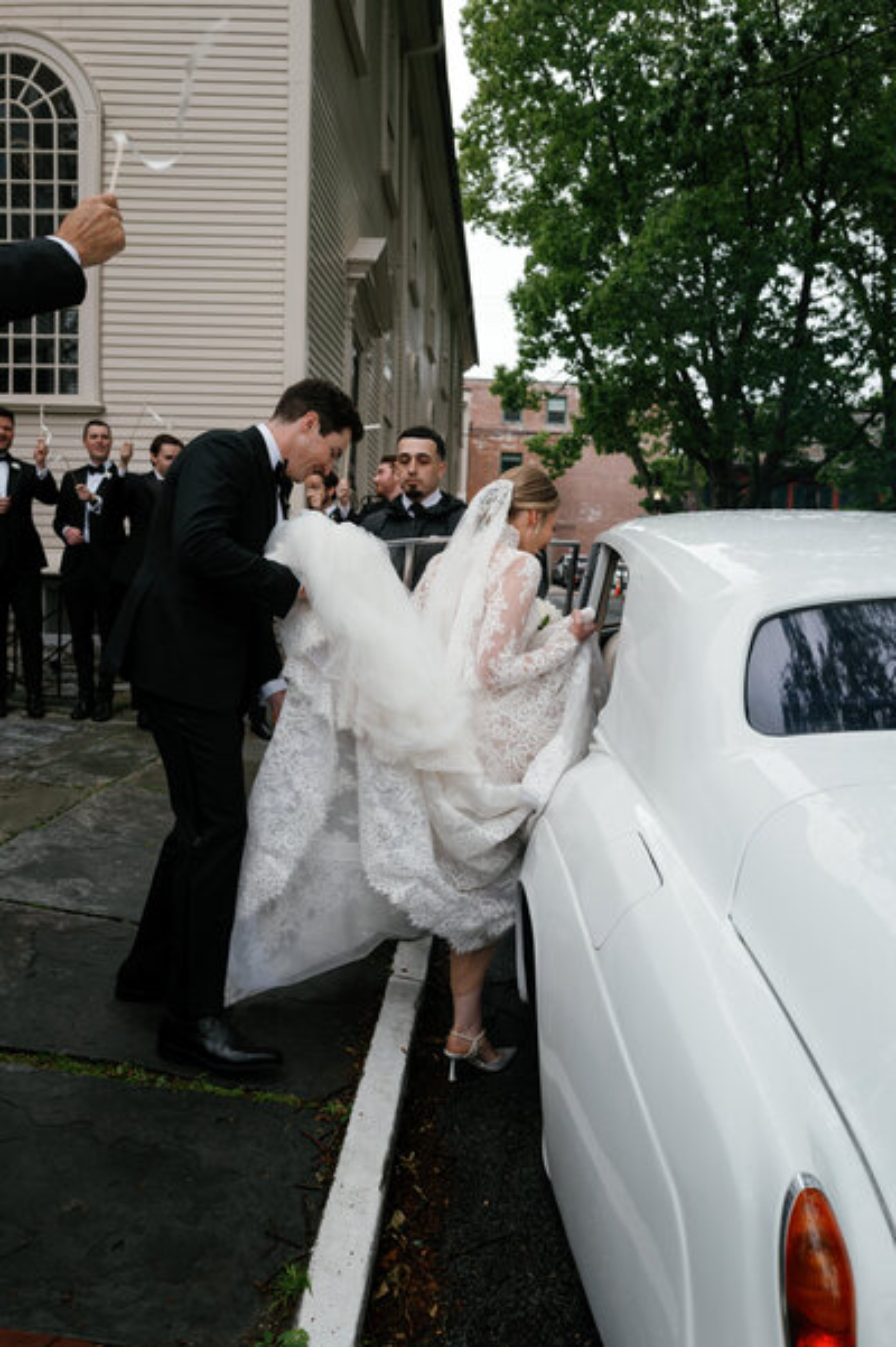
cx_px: 448
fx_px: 1046
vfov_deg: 65.5
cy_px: 674
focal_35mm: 28
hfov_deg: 46.4
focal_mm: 28
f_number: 4
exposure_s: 1/200
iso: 100
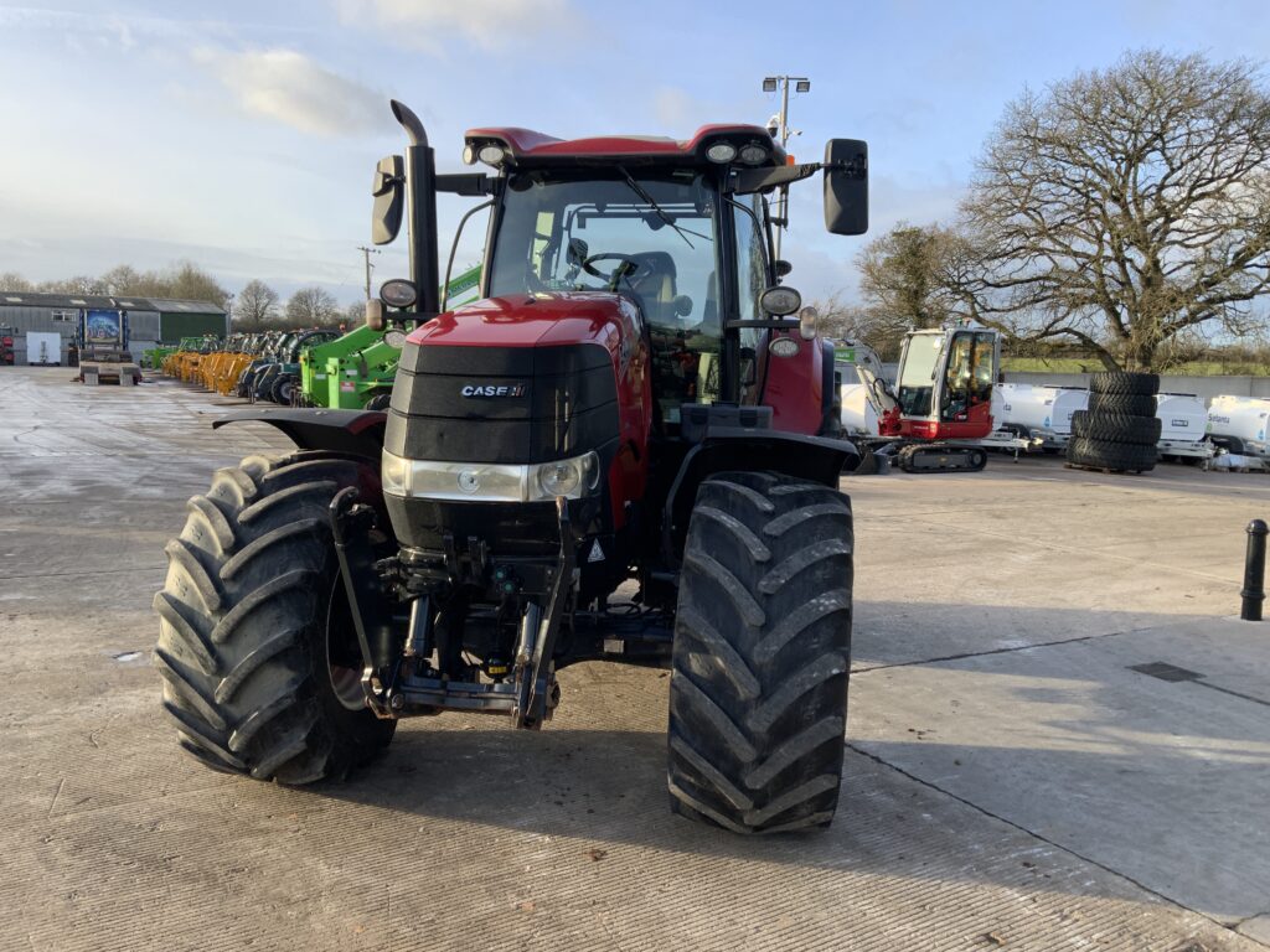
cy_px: 476
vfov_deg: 48.2
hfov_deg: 61.7
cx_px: 635
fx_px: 1064
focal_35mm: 29
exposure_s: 1/365
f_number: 1.8
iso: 16
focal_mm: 3
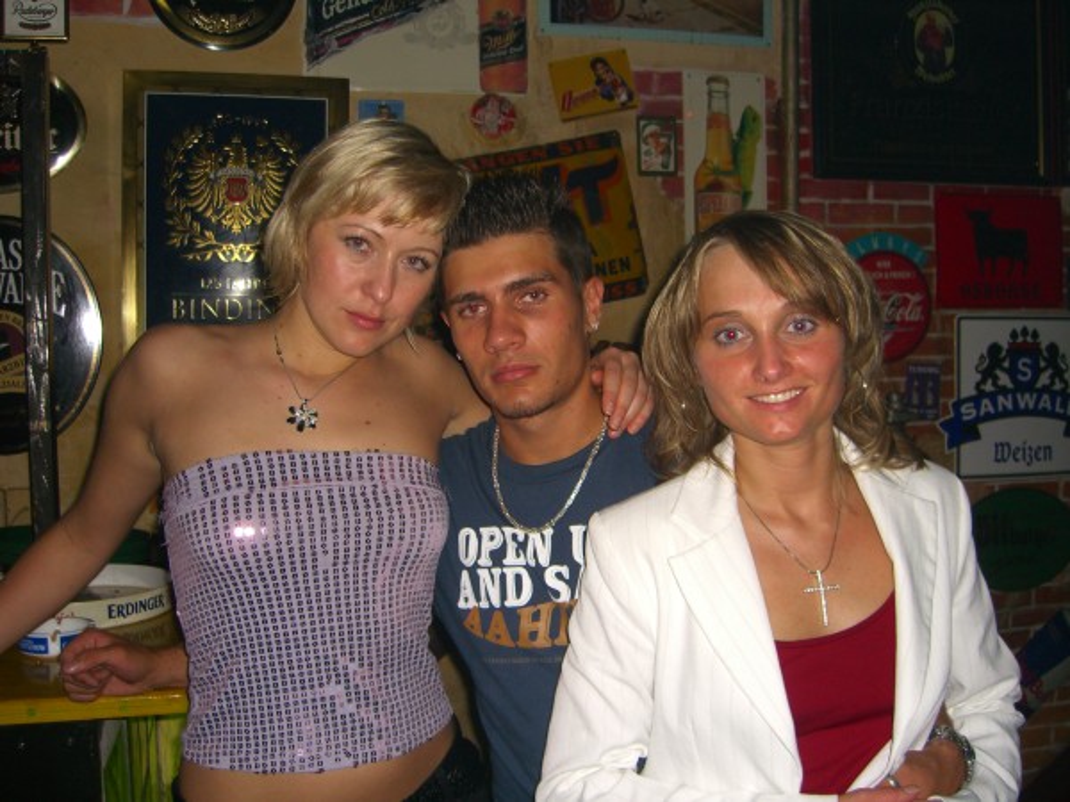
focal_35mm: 38
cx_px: 535
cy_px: 401
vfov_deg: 37.7
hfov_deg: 49.0
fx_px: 1175
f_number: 2.8
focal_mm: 7.9
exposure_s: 1/60
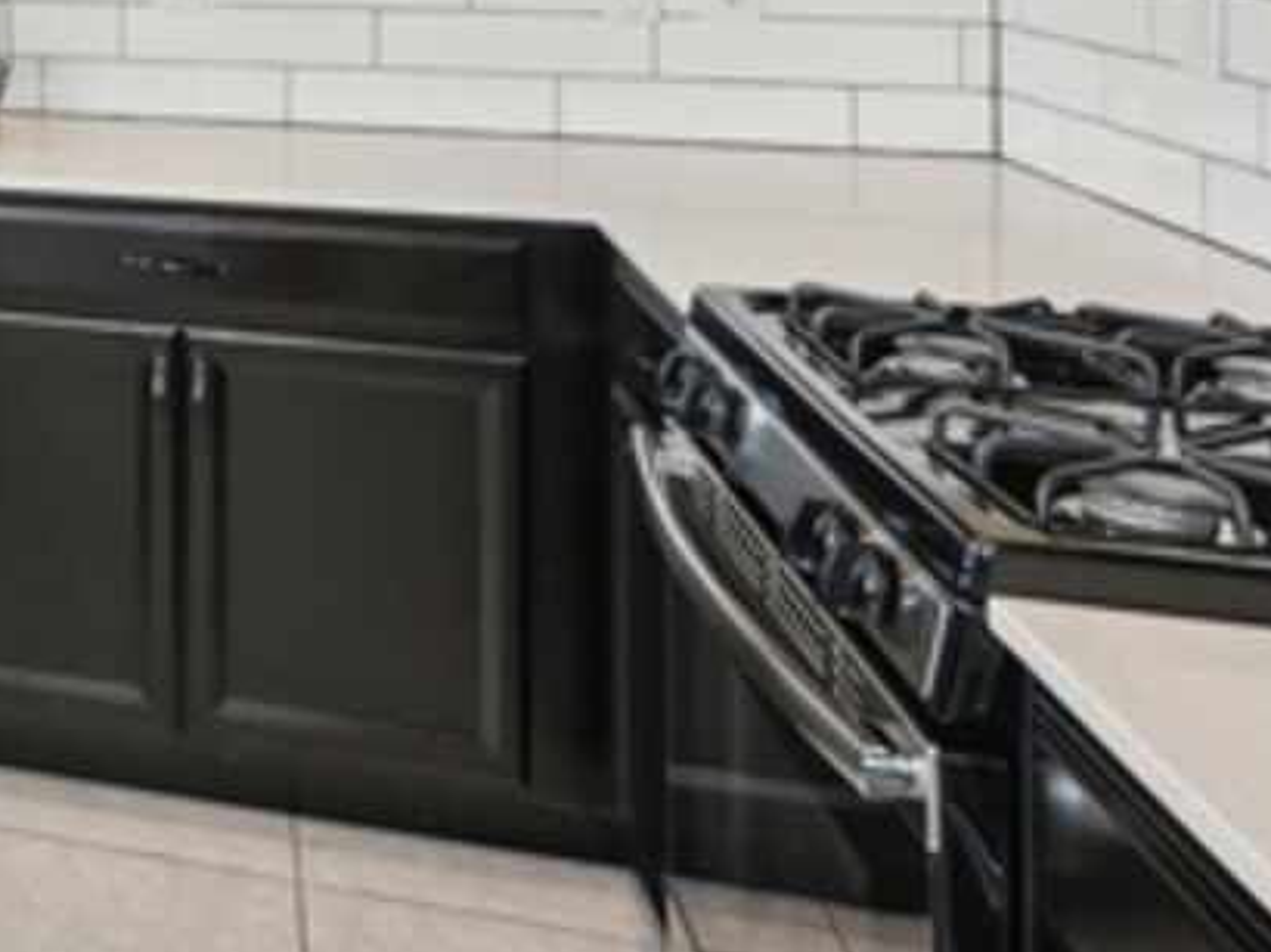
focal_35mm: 50
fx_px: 1816
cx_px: -480
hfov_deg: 29.1
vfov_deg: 26.6
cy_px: -136
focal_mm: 16.5
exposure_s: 1/20
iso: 400
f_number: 8
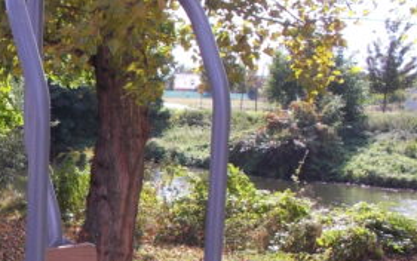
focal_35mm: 84
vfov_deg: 15.4
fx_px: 955
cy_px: 224
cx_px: -82
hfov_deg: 22.7
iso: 80
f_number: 3.3
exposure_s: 1/250
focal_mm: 4.1
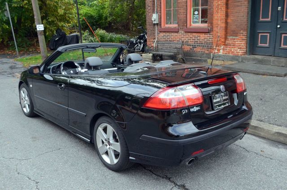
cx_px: 144
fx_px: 263
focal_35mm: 33
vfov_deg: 39.8
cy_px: 95
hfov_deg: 57.3
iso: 200
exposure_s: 1/160
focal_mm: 22
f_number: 6.3
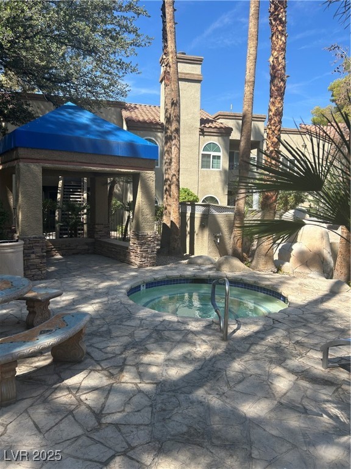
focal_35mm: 26
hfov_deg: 53.1
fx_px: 352
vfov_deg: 67.3
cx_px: 176
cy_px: 234
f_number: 1.5
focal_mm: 5.7
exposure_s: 1/2299
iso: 50
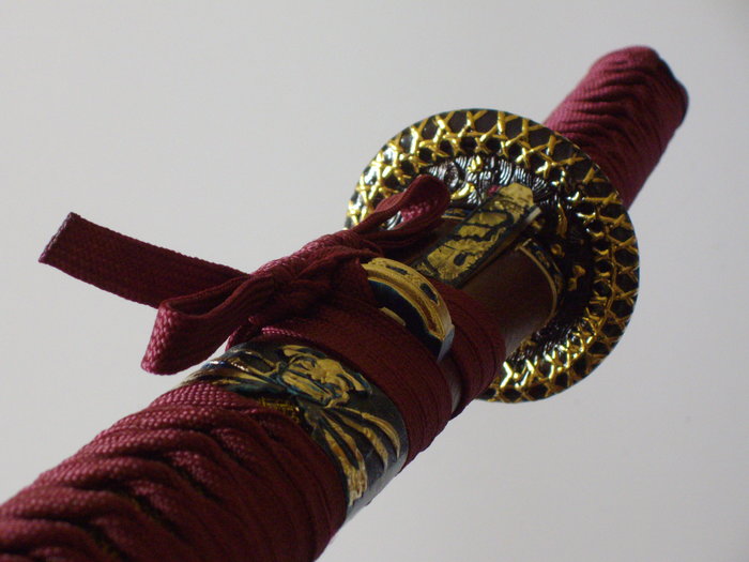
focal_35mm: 108
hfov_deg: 18.2
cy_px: 281
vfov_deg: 13.7
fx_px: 2337
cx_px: 374
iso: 320
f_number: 4.8
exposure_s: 1/50
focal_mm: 18
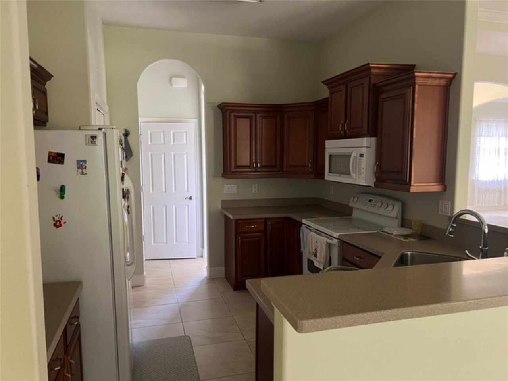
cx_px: 254
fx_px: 382
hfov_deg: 67.3
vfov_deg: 53.1
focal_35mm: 26
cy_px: 190
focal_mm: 5.7
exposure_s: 1/53
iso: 500
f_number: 1.5
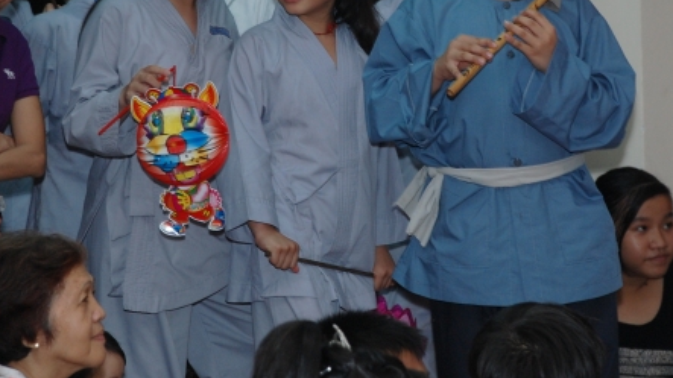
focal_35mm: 193
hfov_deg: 11.2
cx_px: 310
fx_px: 3439
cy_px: 63
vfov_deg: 6.3
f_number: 5.6
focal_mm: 85
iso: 800
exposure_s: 1/60
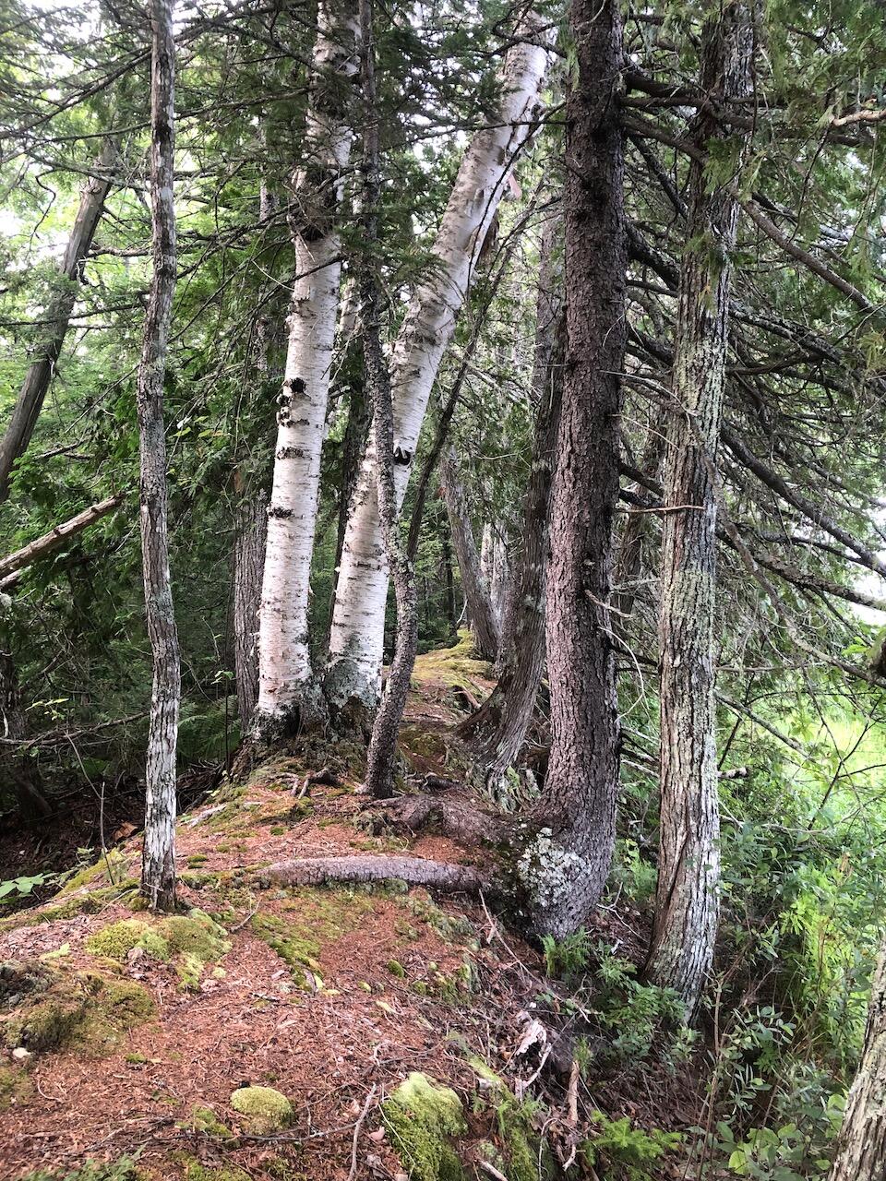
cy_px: 590
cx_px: 443
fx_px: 956
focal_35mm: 28
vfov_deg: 63.4
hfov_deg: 49.7
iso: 40
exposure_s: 1/30
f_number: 1.8
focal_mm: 3.99
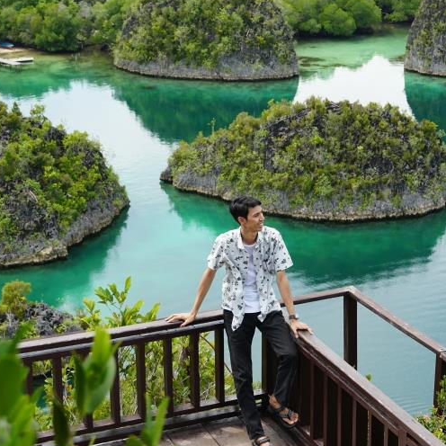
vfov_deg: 20.0
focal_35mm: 87
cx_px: 245
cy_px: 199
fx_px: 1266
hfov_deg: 20.0
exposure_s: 1/160
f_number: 5.6
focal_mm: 33
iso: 100
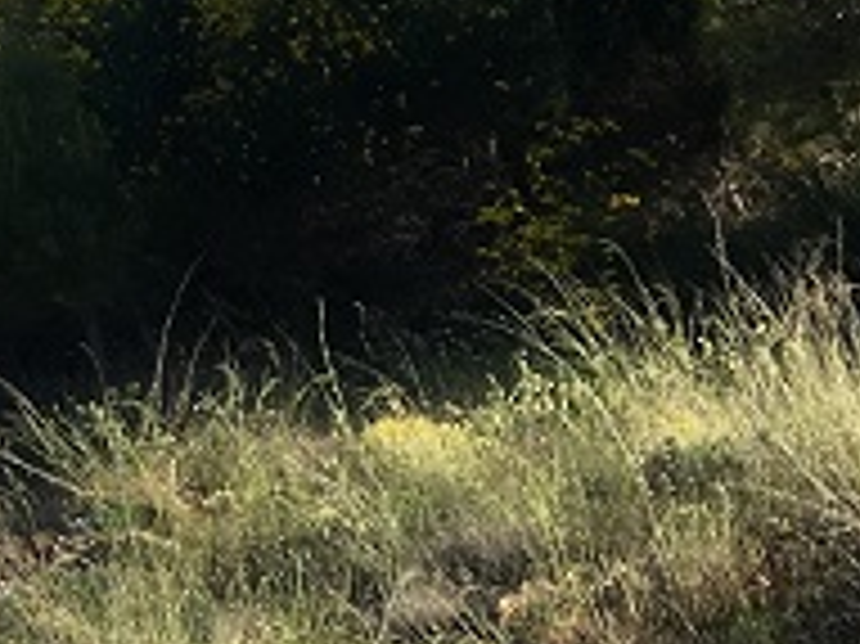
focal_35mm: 147
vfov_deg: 10.1
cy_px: 423
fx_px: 3650
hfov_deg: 11.4
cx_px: -1126
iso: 25
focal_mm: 4.15
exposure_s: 1/1148
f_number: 2.2
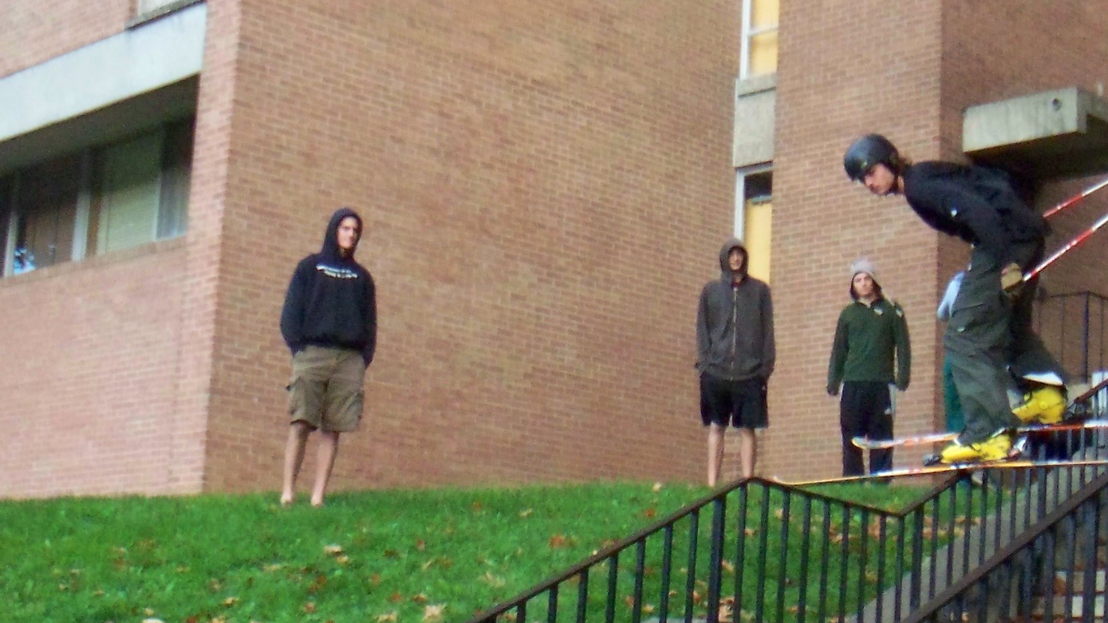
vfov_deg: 17.5
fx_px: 2027
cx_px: 684
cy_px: 384
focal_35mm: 69
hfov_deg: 30.5
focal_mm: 6.3
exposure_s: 1/200
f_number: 3.9
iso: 400
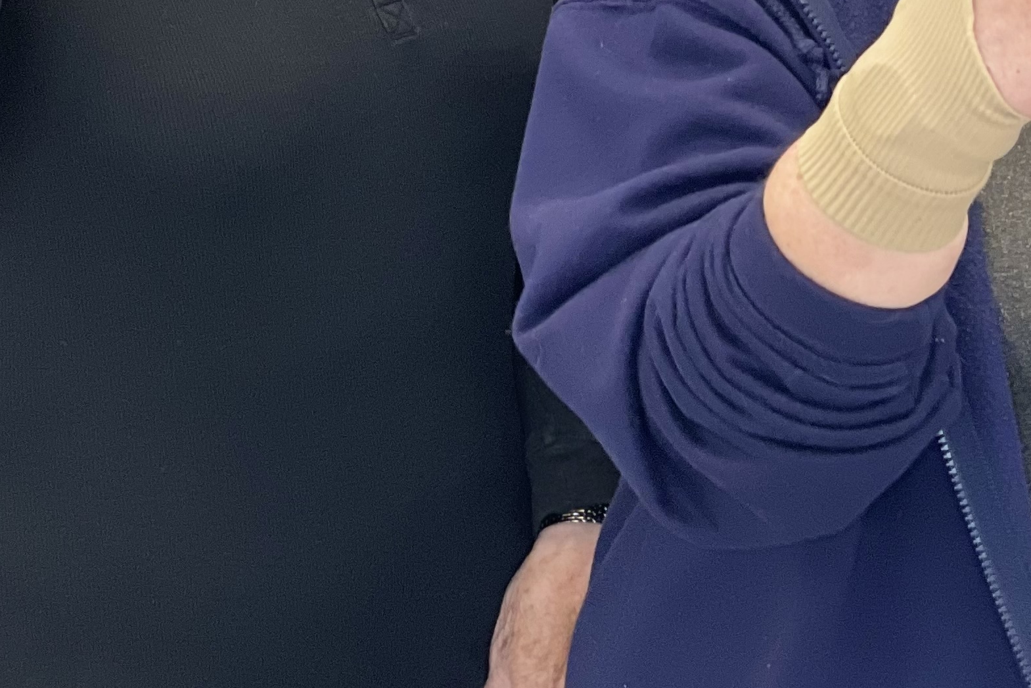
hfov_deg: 14.2
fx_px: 3980
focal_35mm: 139
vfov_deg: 9.7
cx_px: 1319
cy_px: -197
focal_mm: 6
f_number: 2
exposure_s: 1/100
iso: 125
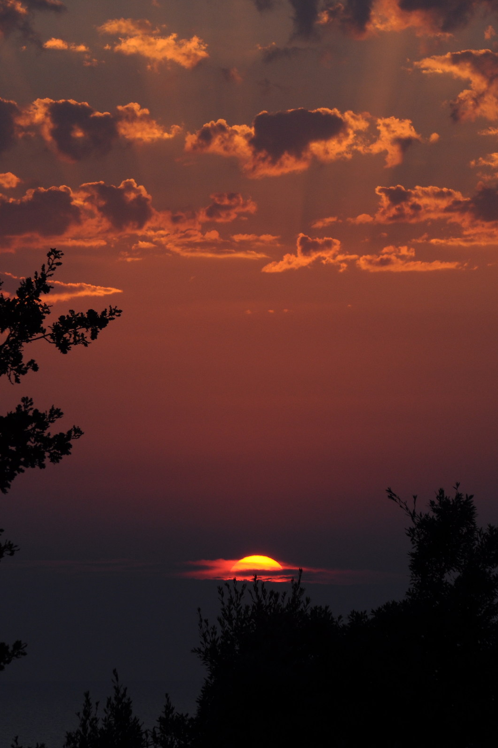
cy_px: 373
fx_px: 8690
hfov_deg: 3.3
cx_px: 263
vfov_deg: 4.9
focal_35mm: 419
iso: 200
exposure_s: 1/400
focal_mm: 185
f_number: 8
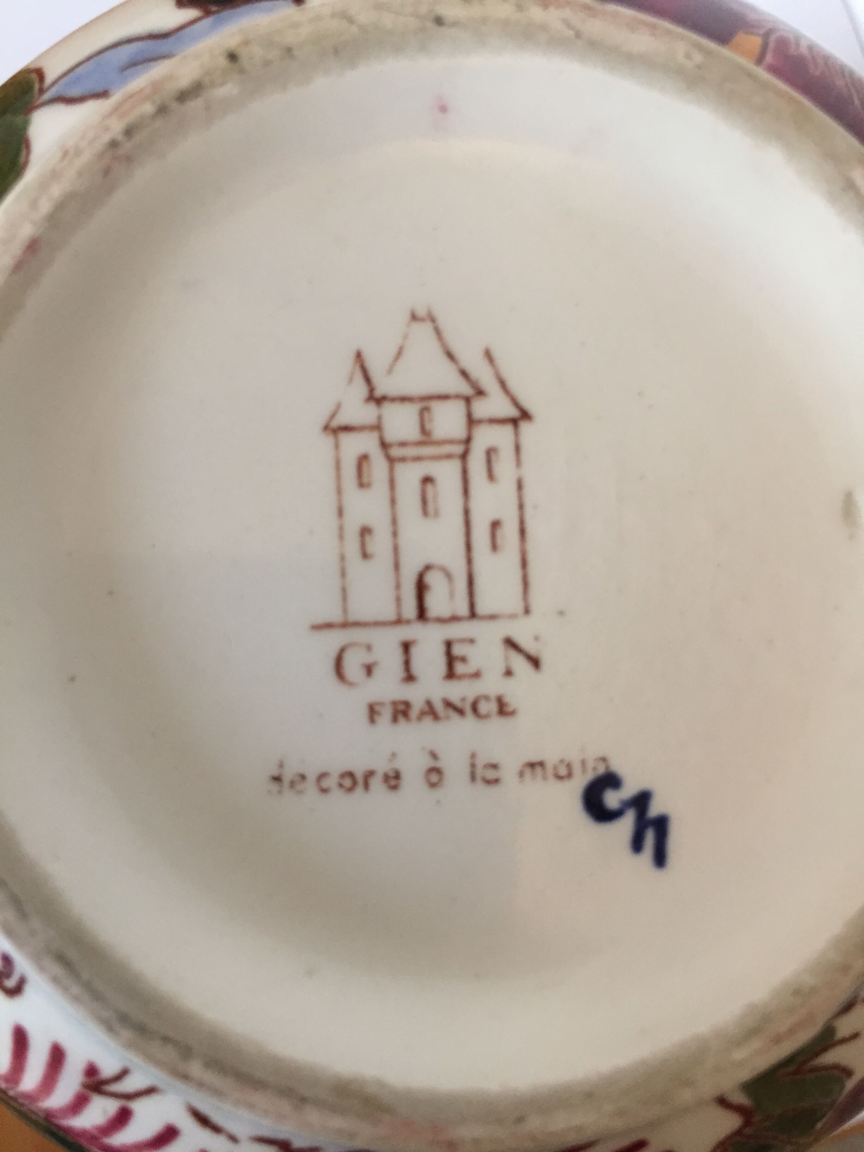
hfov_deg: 48.2
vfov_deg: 61.7
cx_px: 432
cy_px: 576
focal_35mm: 29
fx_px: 965
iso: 125
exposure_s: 1/30
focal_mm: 4.15
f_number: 2.2
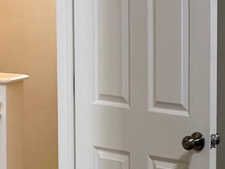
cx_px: 472
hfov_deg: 12.5
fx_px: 884
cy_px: 83
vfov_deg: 10.9
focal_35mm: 136
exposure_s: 1/60
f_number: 1.78
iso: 125
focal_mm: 6.76
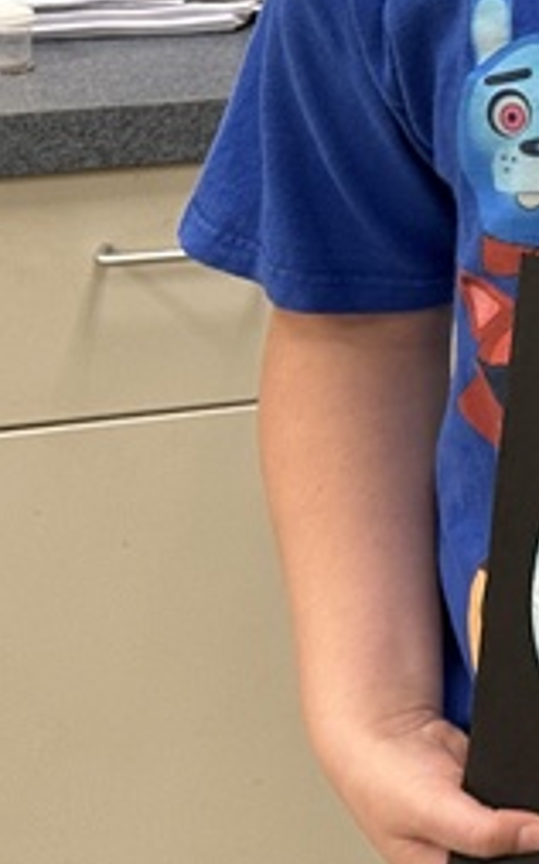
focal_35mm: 103
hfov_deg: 10.1
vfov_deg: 19.5
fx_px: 2422
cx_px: 1501
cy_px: -44
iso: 125
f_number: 1.78
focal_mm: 6.86
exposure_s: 1/60
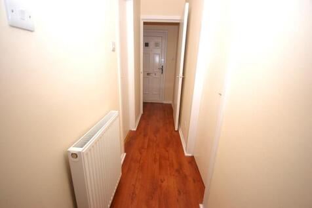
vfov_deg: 77.3
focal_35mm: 15
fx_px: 130
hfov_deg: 100.4
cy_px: 104
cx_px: 156
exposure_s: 1/60
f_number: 4
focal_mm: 10
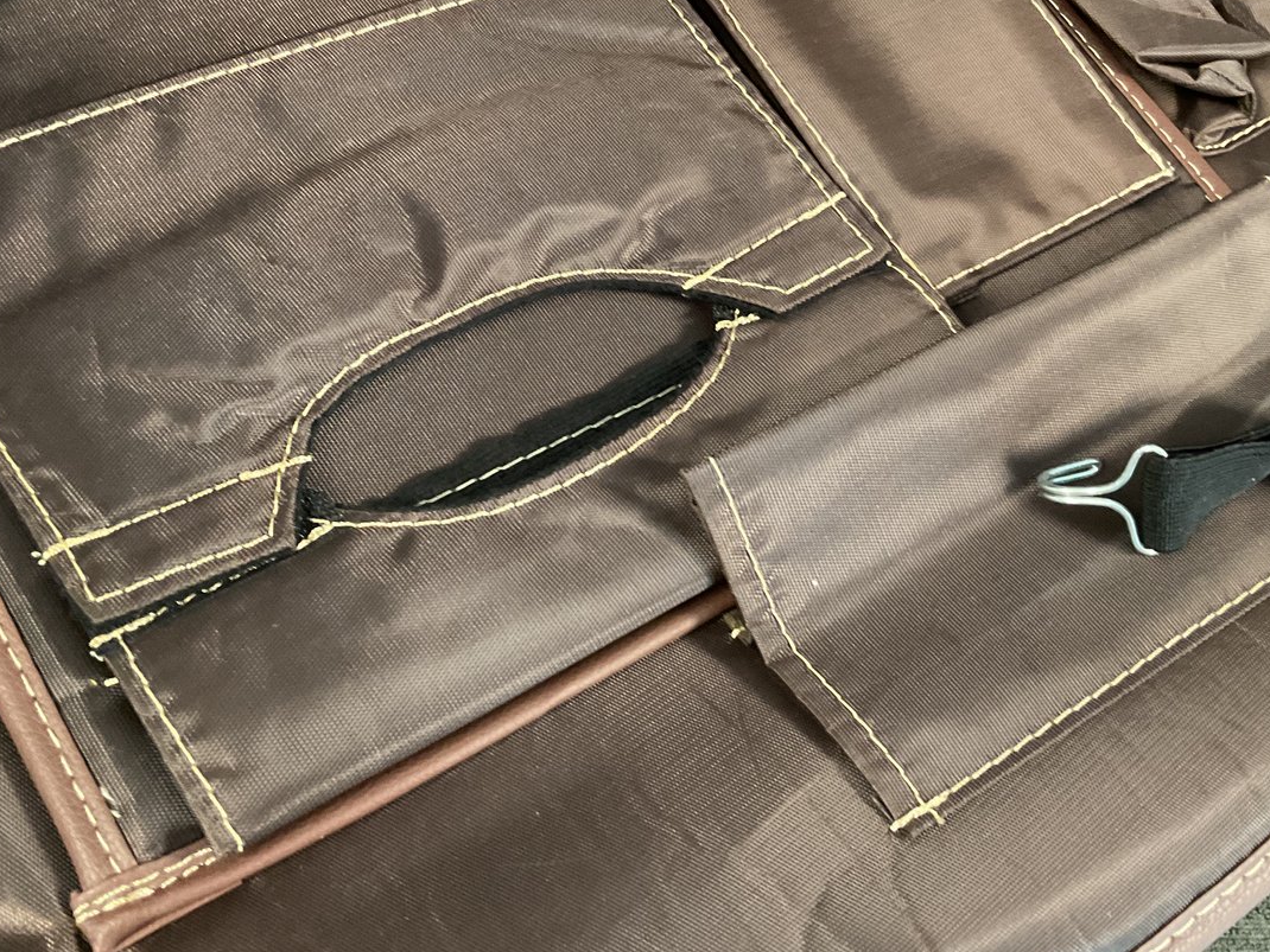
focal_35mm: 41
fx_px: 1505
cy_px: 477
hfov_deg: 45.7
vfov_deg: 35.1
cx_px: 698
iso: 400
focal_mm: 3
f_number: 1.8
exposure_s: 1/30
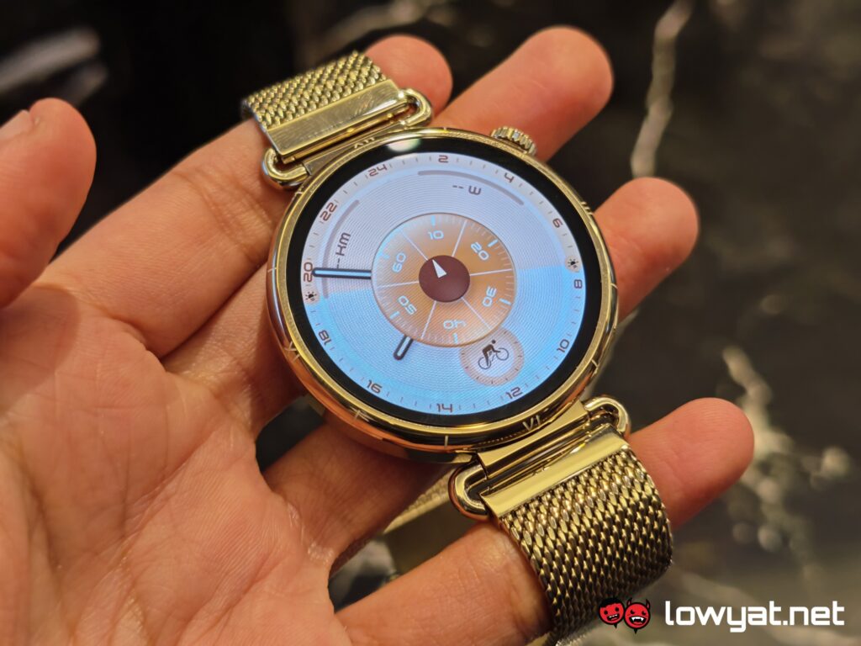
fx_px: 1144
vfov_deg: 31.5
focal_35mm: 46
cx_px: 430
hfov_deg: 41.2
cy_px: 323
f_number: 1.6
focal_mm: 5.4
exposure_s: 1/50
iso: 80
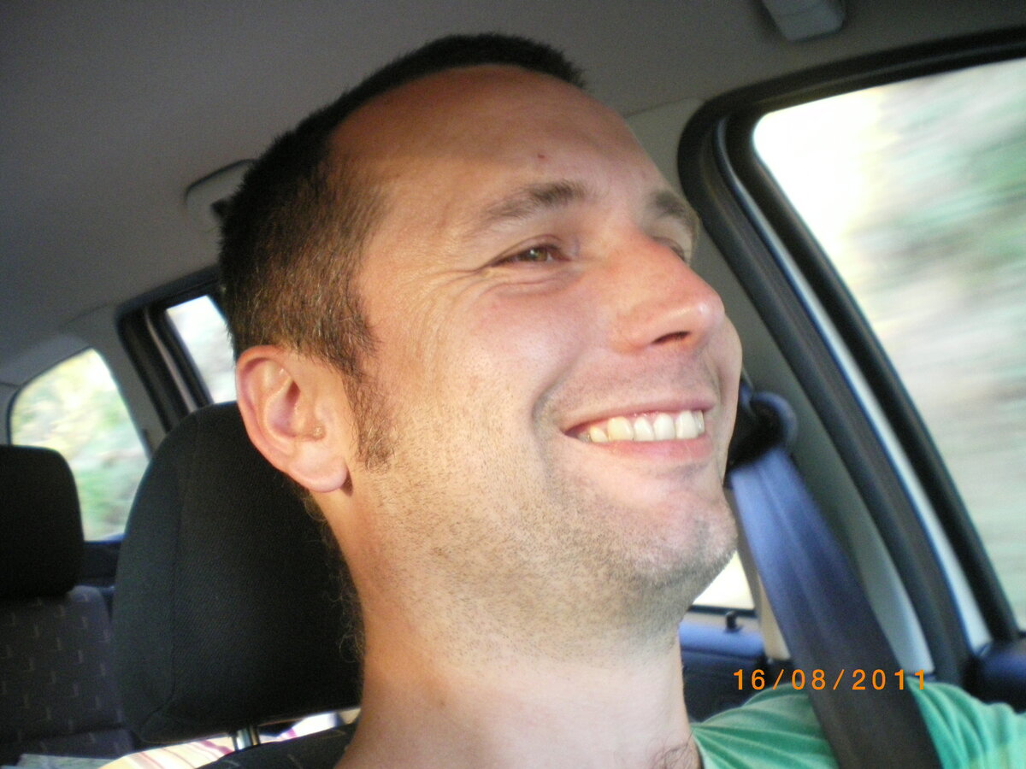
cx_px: 513
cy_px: 384
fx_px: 1067
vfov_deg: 39.7
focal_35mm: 36
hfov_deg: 51.4
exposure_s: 1/50
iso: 500
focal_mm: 6.3
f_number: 3.1
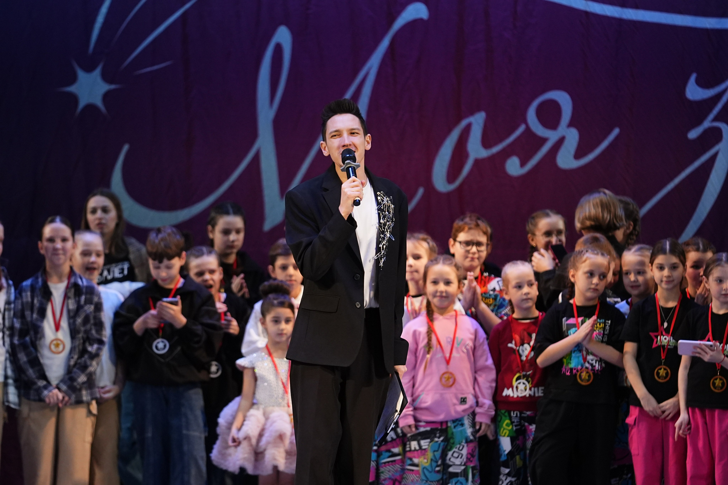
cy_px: 242
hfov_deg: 6.9
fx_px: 6067
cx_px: 364
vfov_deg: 4.6
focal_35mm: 300
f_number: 2.8
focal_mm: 200
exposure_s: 1/400
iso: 1600
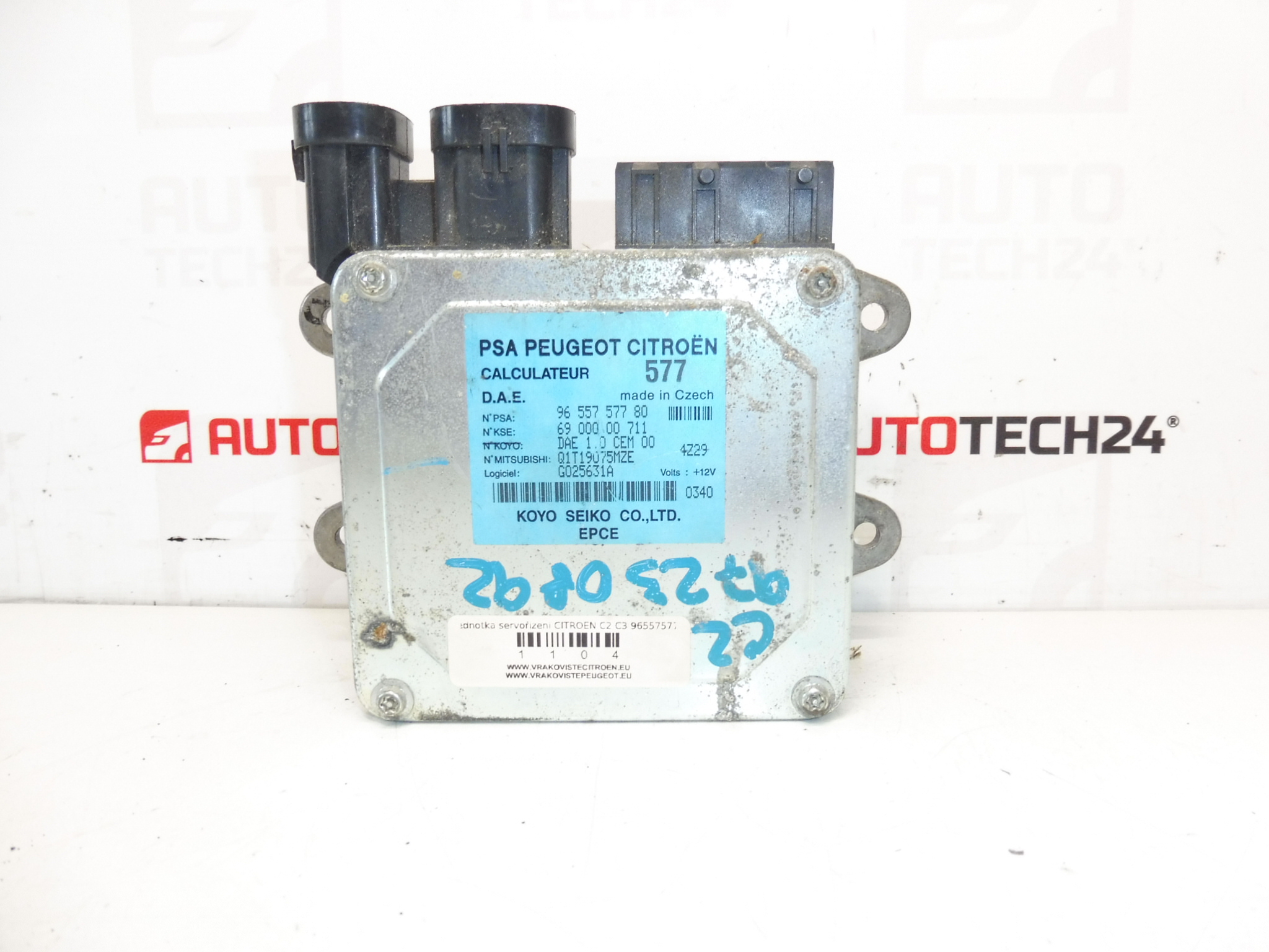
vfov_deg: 54.9
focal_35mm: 25
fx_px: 916
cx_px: 634
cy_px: 476
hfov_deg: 69.4
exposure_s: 1/60
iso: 200
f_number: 3.5
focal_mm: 4.4
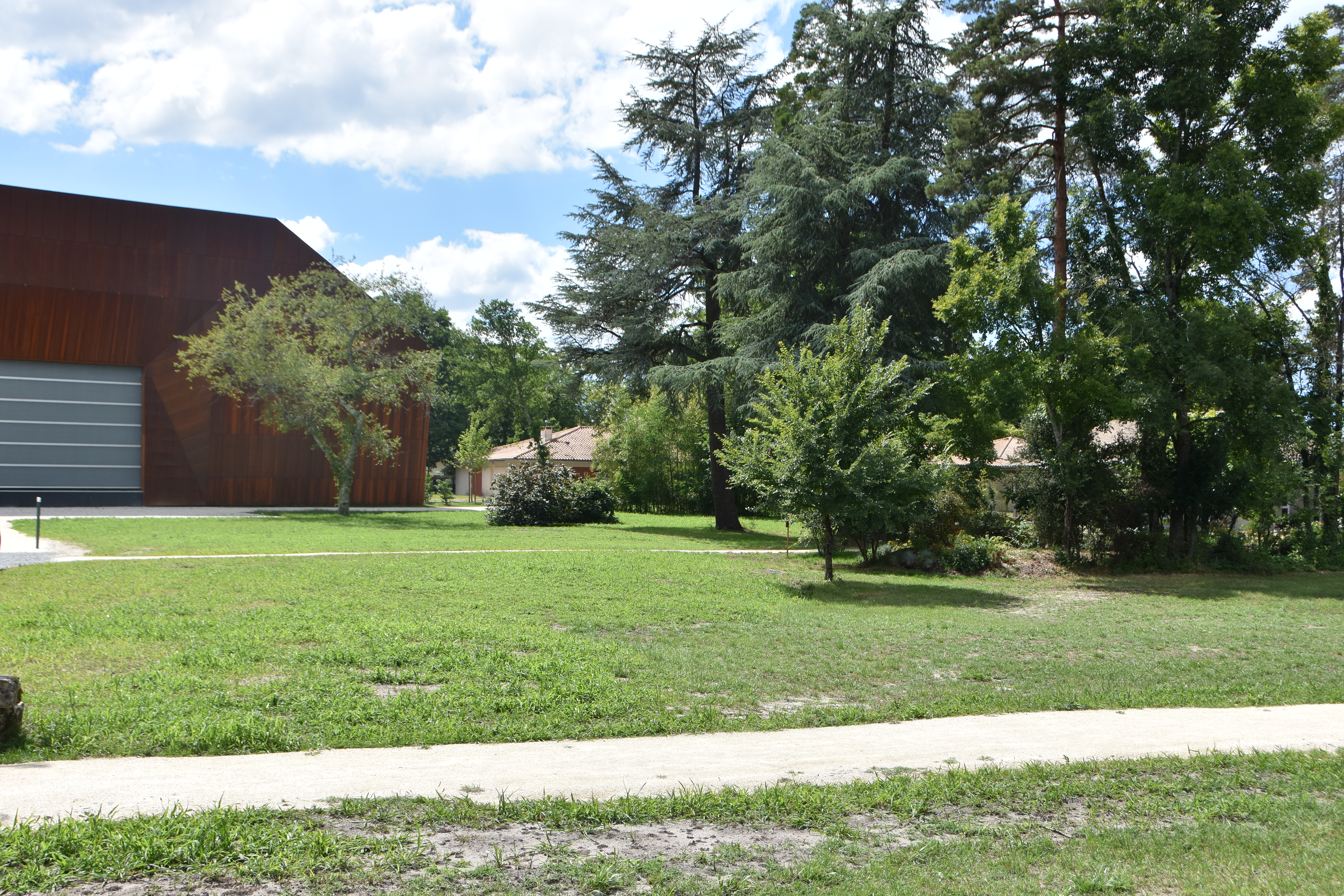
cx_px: 672
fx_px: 1456
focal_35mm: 39
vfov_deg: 34.2
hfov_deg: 49.6
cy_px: 448
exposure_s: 1/500
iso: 180
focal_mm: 26
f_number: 8
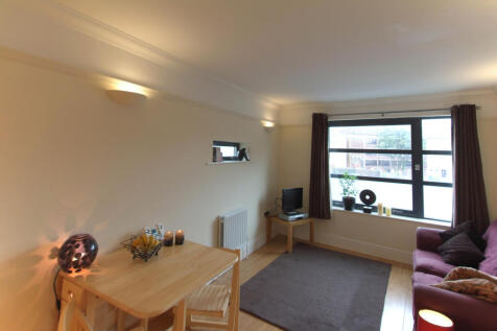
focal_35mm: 15
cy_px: 166
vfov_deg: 77.3
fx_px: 207
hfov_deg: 100.4
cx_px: 248
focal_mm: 10
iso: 400
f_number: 5.6
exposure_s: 1/60
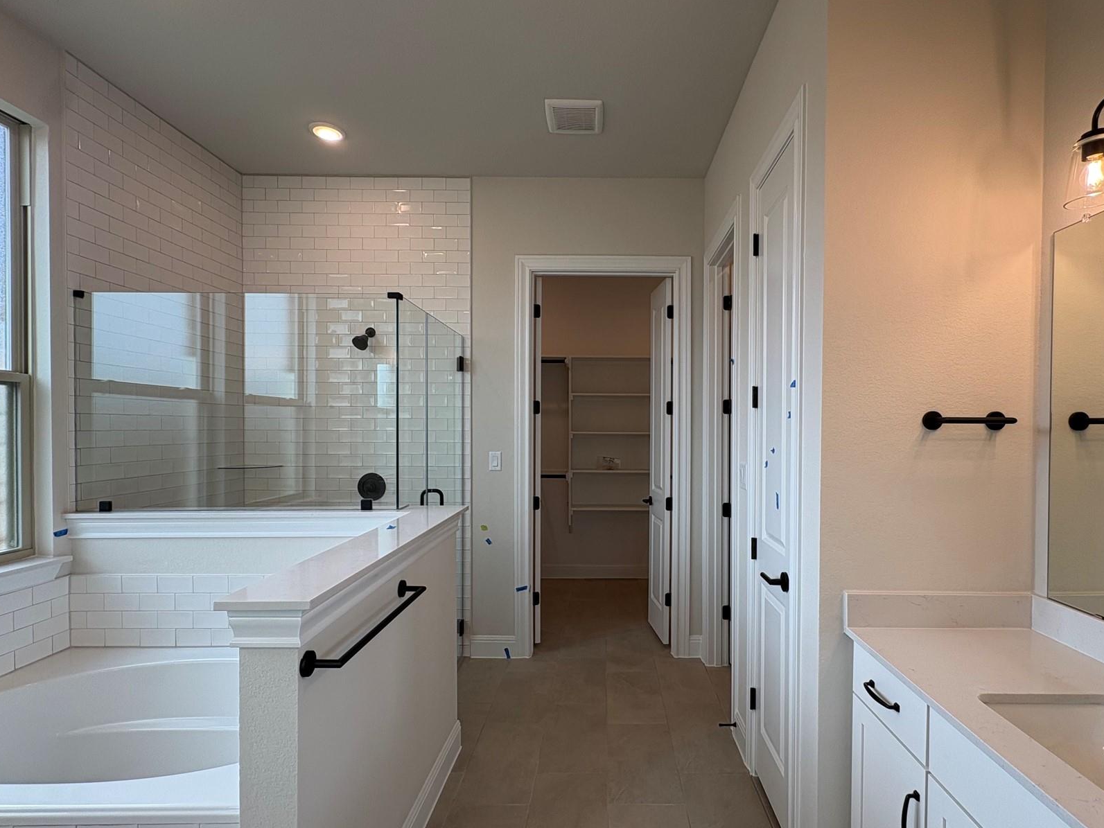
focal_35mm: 18
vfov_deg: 71.5
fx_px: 574
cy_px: 440
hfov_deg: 87.4
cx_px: 613
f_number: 2.2
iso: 40
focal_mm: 2.22
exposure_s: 1/120
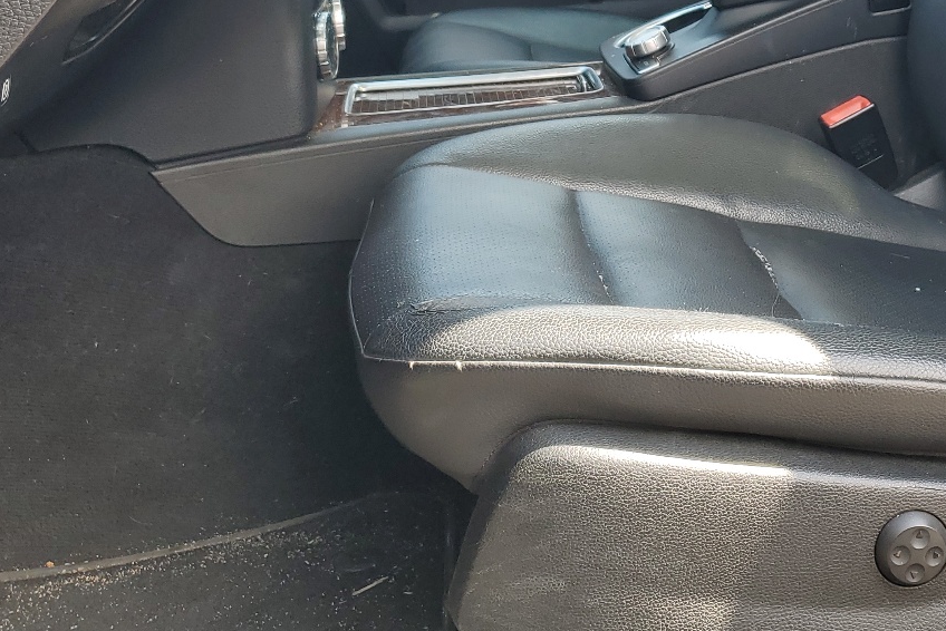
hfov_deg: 37.7
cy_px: -29
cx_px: 730
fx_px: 1341
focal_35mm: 51
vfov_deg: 25.0
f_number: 1.5
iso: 50
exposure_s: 1/238
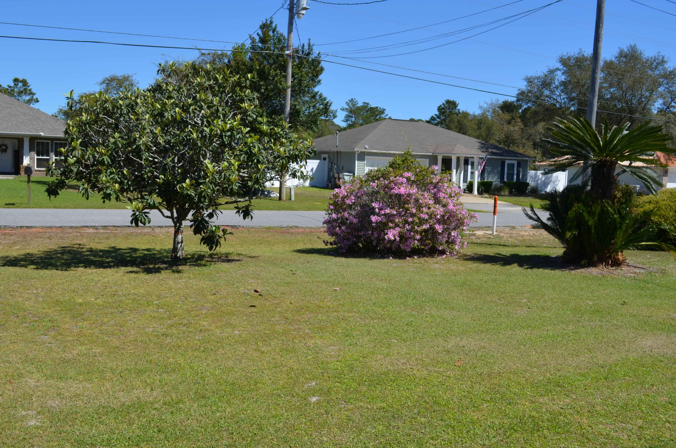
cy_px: 224
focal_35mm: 36
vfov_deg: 36.7
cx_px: 338
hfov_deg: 53.2
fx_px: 675
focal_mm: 24
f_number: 8
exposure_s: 1/250
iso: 100
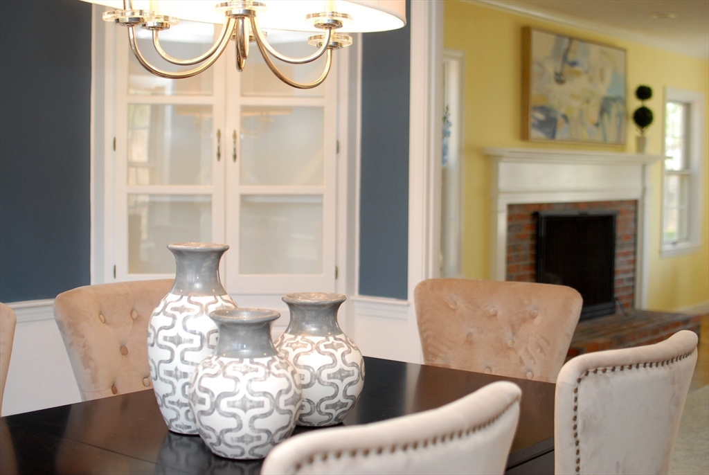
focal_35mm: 52
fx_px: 1035
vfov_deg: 25.8
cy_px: 238
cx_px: 354
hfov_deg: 37.8
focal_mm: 35
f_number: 2.5
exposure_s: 1/160
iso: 400
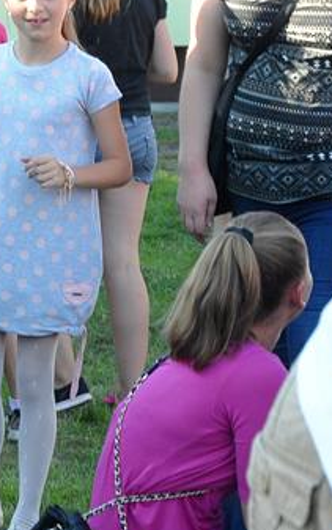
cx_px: -236
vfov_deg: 11.3
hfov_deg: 6.9
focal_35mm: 185
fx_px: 2675
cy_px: 167
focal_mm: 48
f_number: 8
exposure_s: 1/250
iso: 800
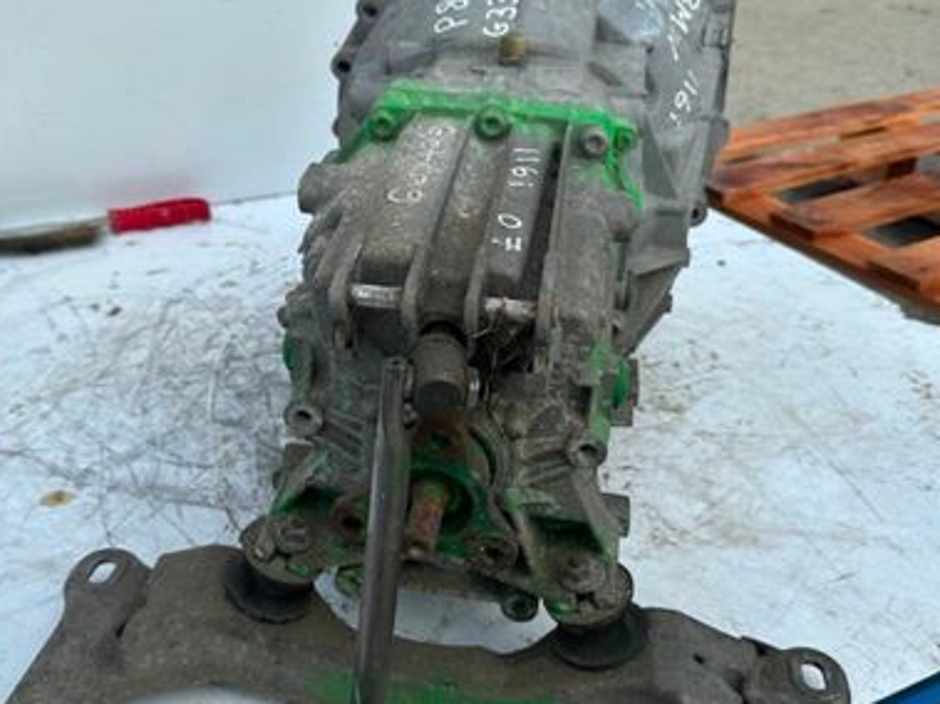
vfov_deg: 37.7
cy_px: 330
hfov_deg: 48.9
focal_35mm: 38
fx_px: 1032
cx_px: 434
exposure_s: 1/3058
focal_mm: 6.86
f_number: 1.78
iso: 80
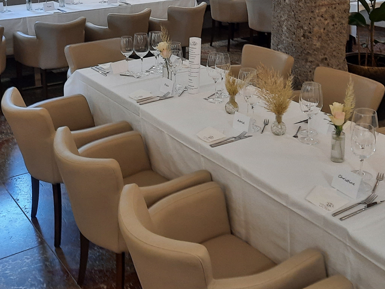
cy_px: 49
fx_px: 545
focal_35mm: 49
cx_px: 165
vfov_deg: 28.9
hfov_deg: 38.8
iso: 250
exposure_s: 1/50
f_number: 2
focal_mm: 4.6
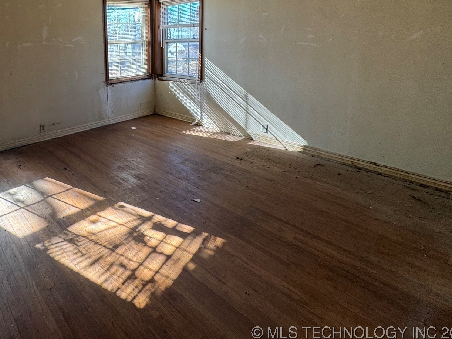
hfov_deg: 72.1
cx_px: 124
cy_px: 82
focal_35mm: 22
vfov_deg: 57.7
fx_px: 287
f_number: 2.2
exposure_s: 1/99
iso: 100
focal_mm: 2.22
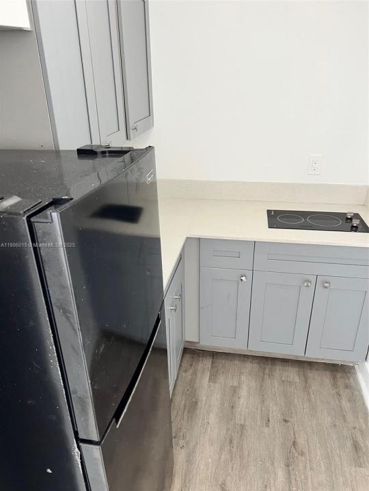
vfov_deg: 67.3
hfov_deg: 53.1
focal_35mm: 26
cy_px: 246
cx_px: 184
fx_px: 370
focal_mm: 5.7
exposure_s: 1/60
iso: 125
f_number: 1.5
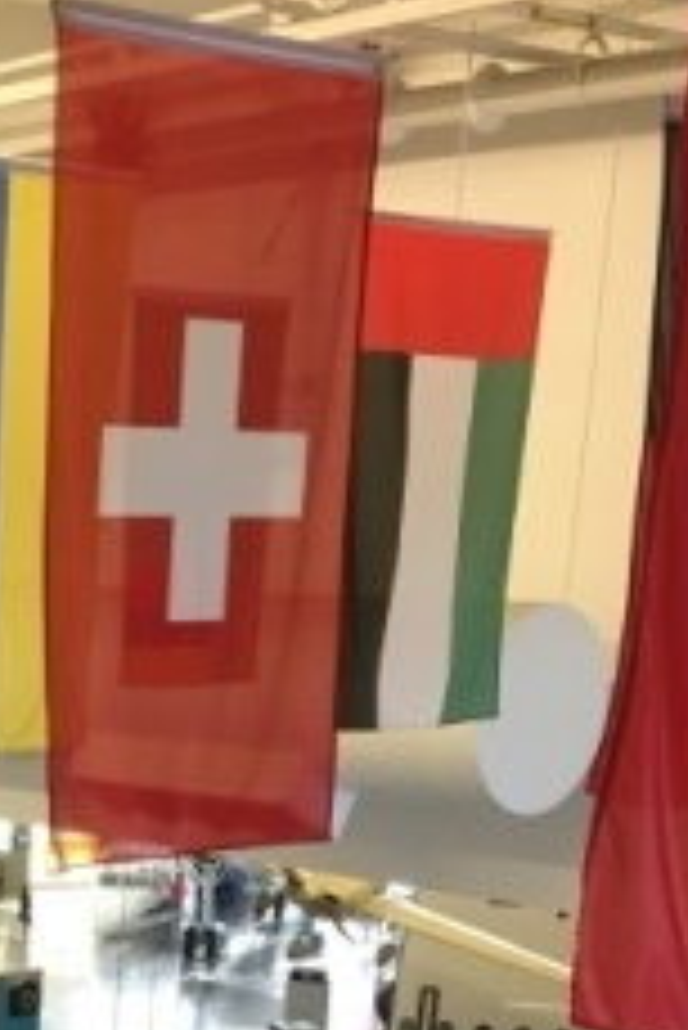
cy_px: 1178
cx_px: -241
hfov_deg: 16.3
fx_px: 2261
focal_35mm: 79
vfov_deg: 23.8
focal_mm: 4.15
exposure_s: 1/30
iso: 80
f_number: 2.2
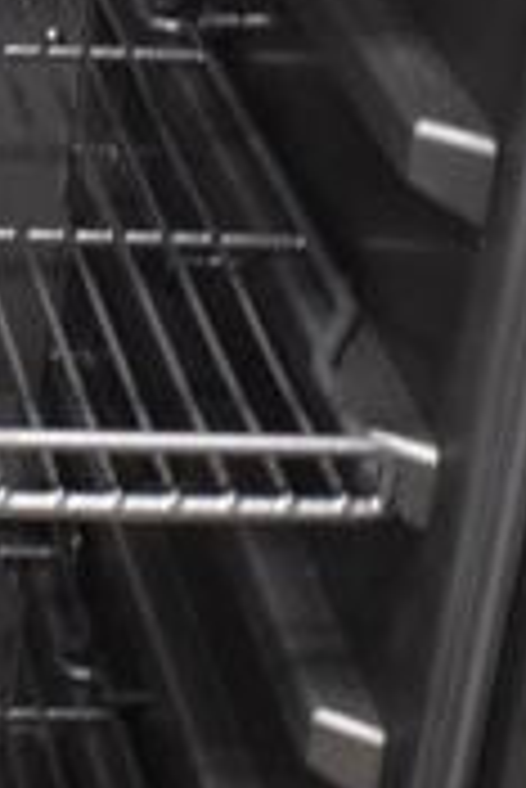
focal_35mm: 141
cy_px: 254
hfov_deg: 9.2
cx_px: -481
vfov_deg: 14.5
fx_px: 3084
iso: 3200
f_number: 3.5
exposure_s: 1/30
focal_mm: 18
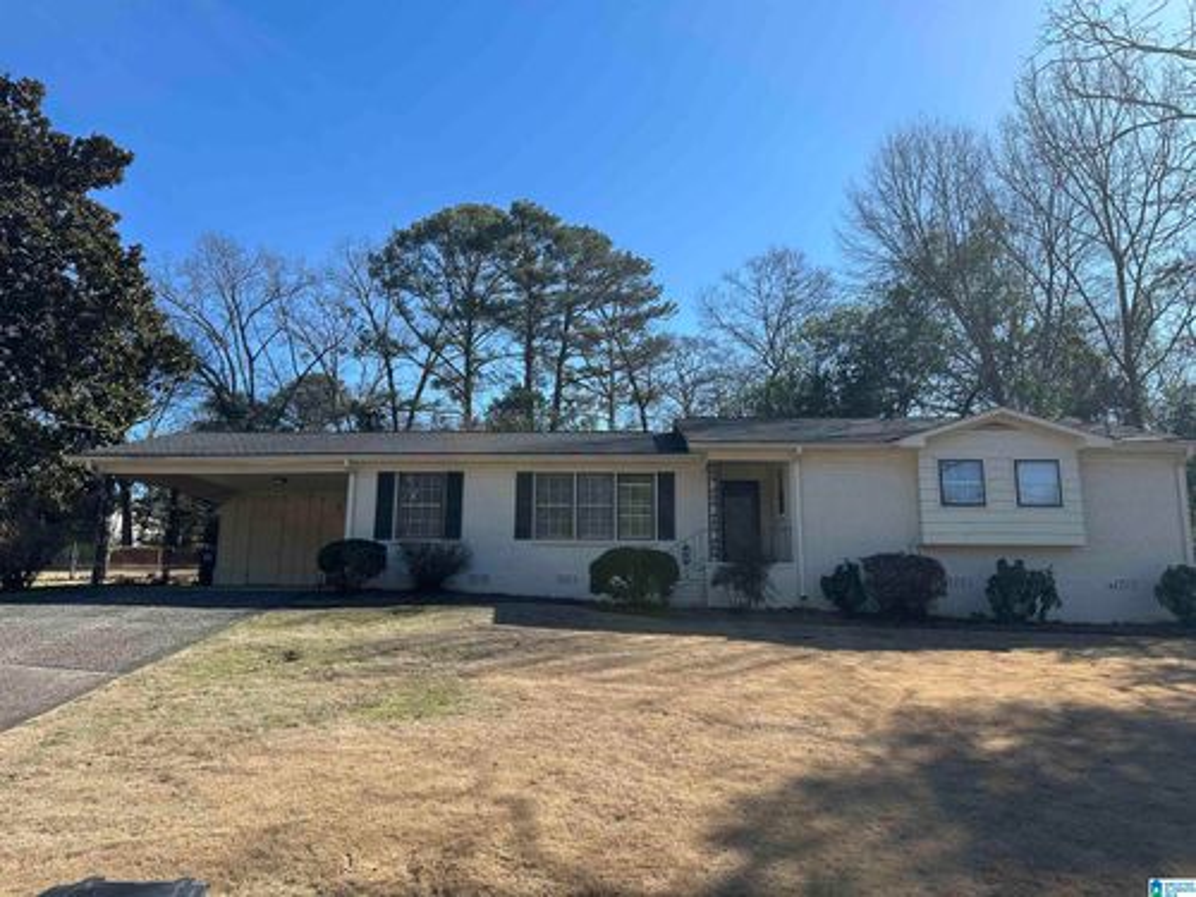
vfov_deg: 56.8
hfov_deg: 71.6
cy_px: 448
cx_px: 598
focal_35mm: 24
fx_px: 829
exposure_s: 1/3356
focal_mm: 6.86
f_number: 1.78
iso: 80
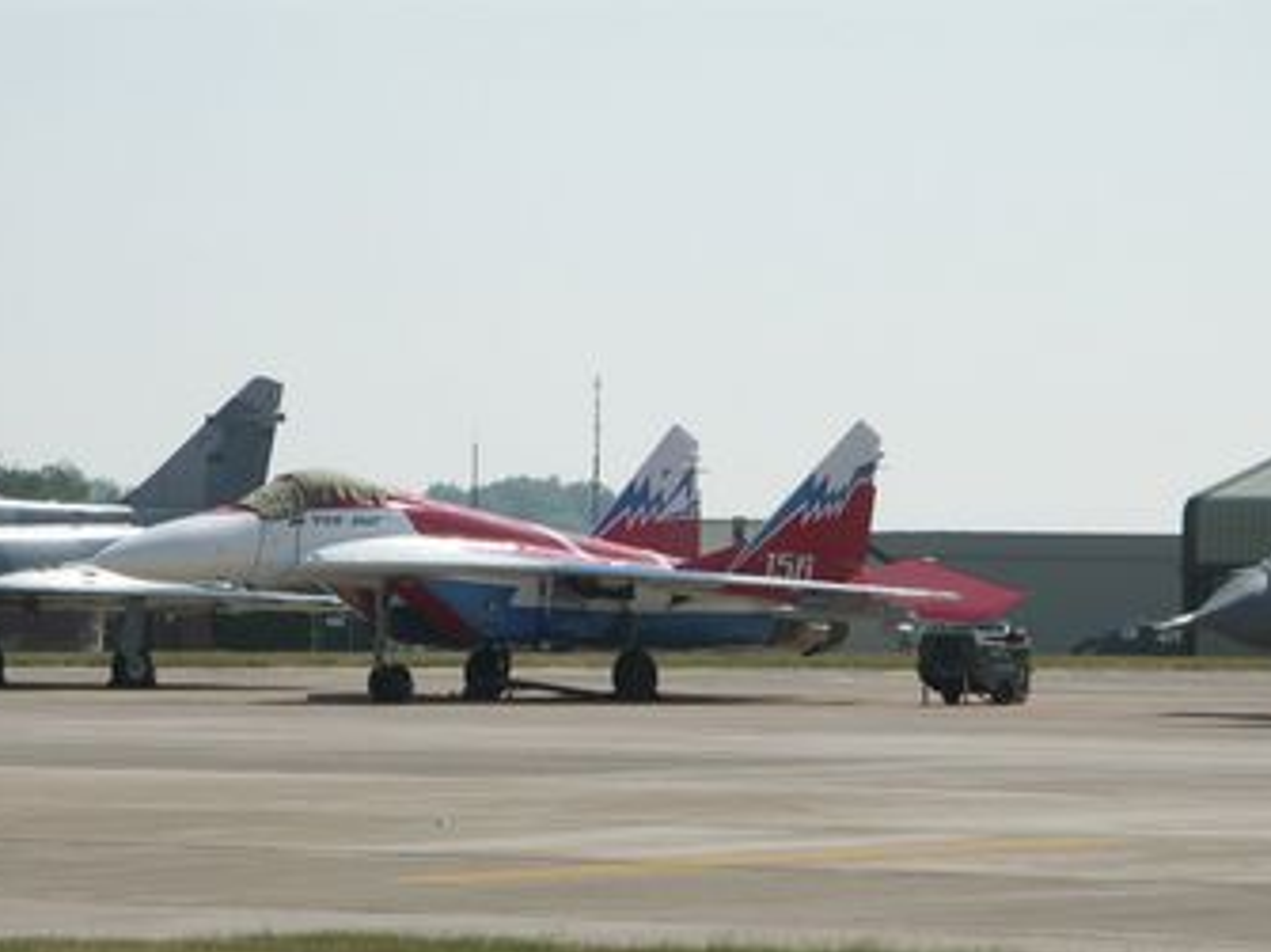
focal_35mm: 239
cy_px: 558
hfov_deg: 8.3
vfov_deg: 6.2
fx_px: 8772
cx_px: 550
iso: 50
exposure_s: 1/400
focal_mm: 50.8
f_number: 5.6
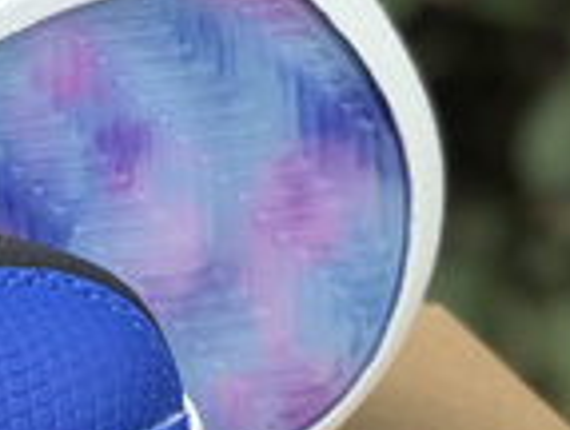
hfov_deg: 6.5
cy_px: -253
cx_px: -710
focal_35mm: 294
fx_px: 4853
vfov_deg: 5.0
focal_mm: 6.6
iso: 20
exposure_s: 1/126
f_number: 2.8
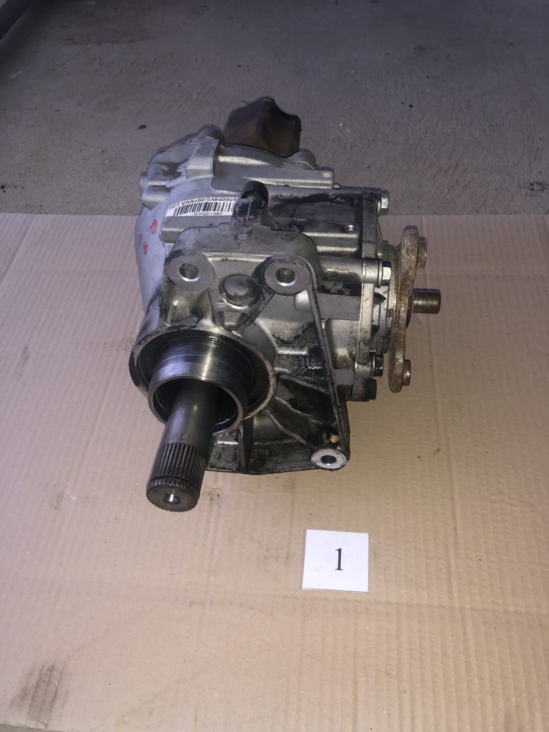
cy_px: 366
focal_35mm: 28
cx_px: 274
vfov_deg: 63.4
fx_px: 592
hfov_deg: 49.7
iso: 64
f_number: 1.8
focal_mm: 4
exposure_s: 1/15
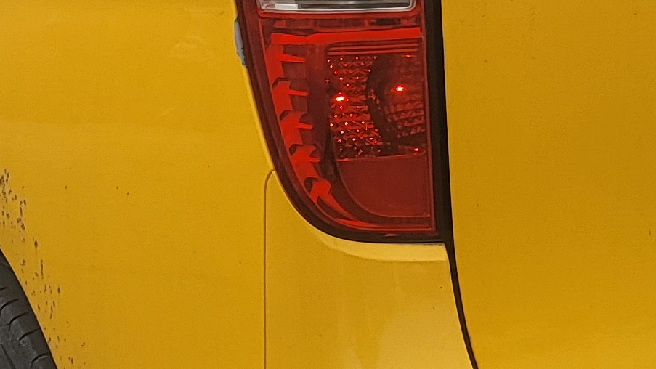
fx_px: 2227
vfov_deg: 9.4
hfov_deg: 16.7
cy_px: 2
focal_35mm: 128
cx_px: 497
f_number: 1.8
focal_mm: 3.98
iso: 12
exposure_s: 1/509
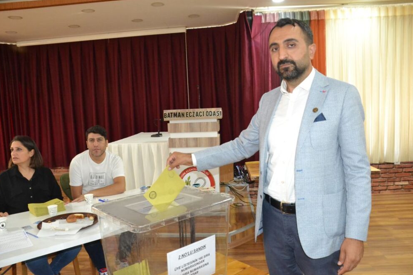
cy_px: 136
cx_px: 204
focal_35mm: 28
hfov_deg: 65.5
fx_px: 321
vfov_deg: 46.4
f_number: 3.5
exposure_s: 1/60
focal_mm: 18
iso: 3200
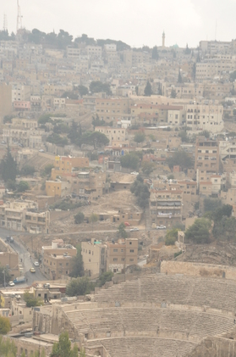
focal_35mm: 130
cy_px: 239
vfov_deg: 15.8
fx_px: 1281
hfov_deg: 10.5
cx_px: 172
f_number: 9
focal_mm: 55
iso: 200
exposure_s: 1/320
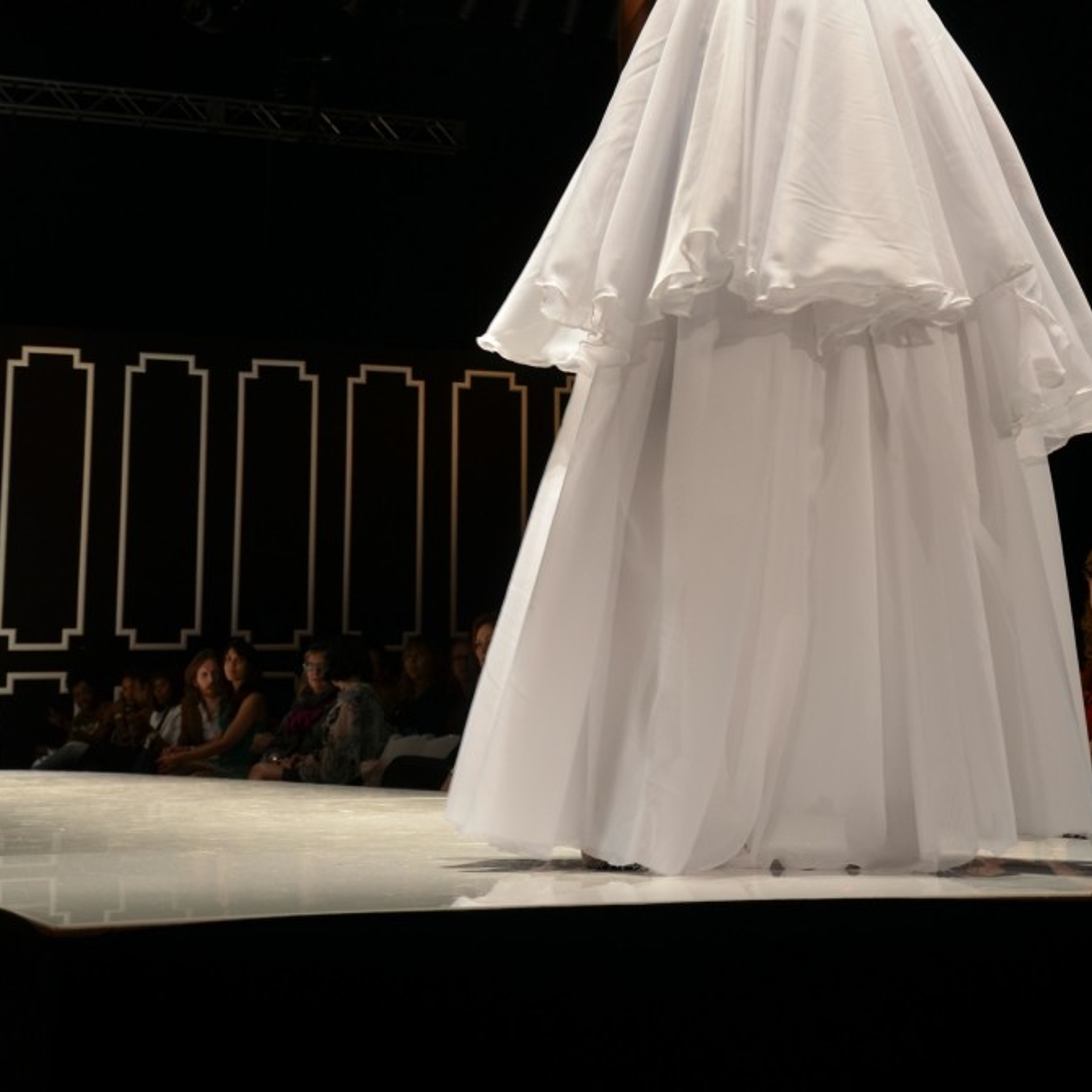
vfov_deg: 25.8
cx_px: 545
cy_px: 286
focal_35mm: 66
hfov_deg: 26.1
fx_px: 2356
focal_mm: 34
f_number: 5
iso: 400
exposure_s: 1/100
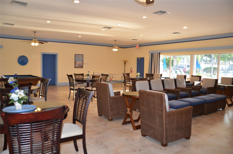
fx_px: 174
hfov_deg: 67.5
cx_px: 116
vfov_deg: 47.7
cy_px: 77
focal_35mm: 27
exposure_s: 1/60
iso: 560
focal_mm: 18
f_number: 3.5
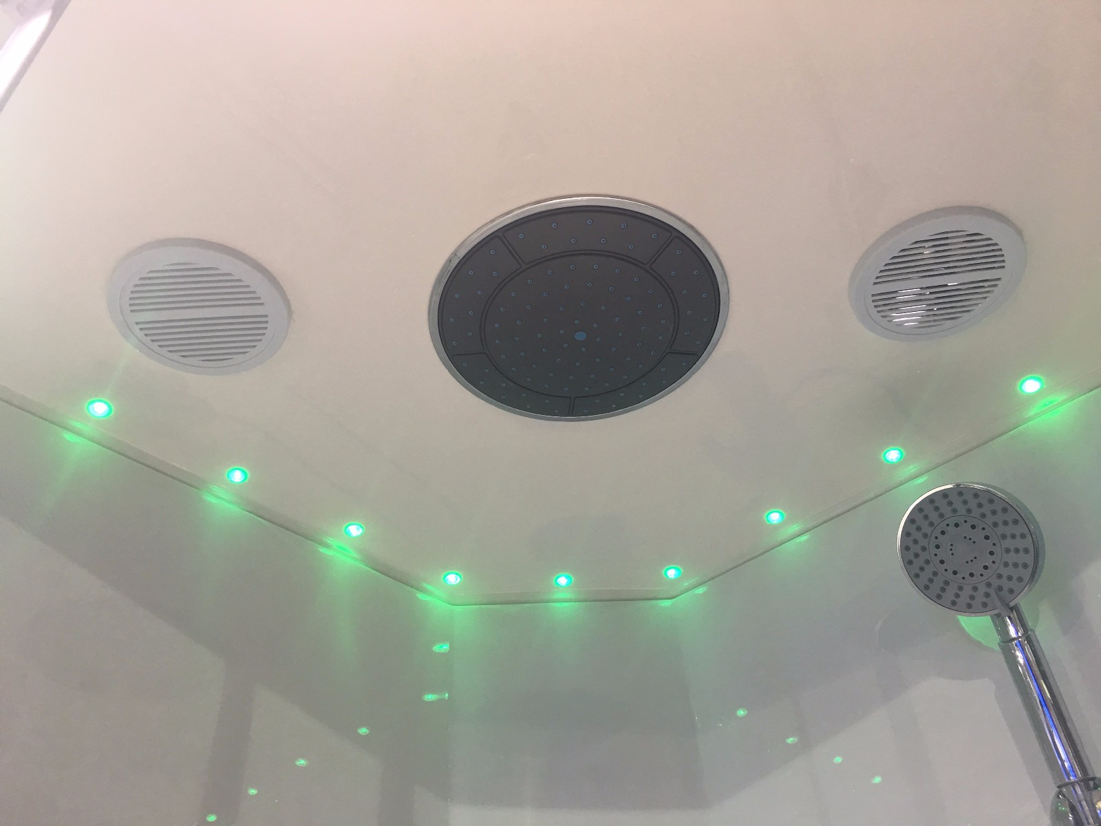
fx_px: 922
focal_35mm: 29
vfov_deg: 48.2
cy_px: 413
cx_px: 550
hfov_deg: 61.7
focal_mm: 4.15
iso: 32
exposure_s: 1/33
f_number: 2.2
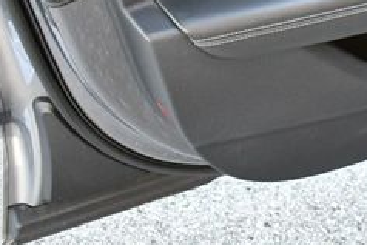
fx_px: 989
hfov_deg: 19.8
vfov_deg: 13.6
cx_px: 433
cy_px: -72
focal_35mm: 97
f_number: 3.5
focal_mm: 18
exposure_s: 1/200
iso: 800
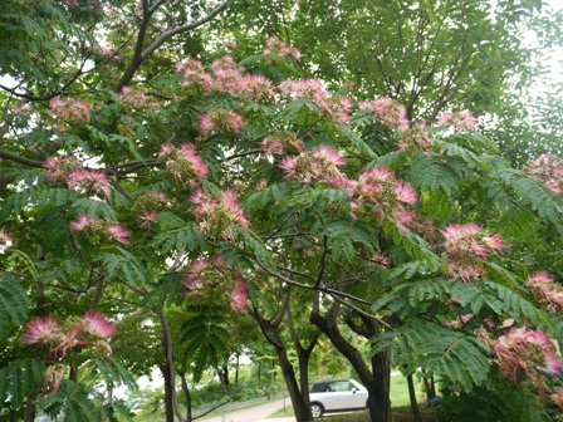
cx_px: 282
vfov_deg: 49.7
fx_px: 455
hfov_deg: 63.4
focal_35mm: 28
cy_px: 211
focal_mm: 14
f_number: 4
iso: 100
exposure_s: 1/125
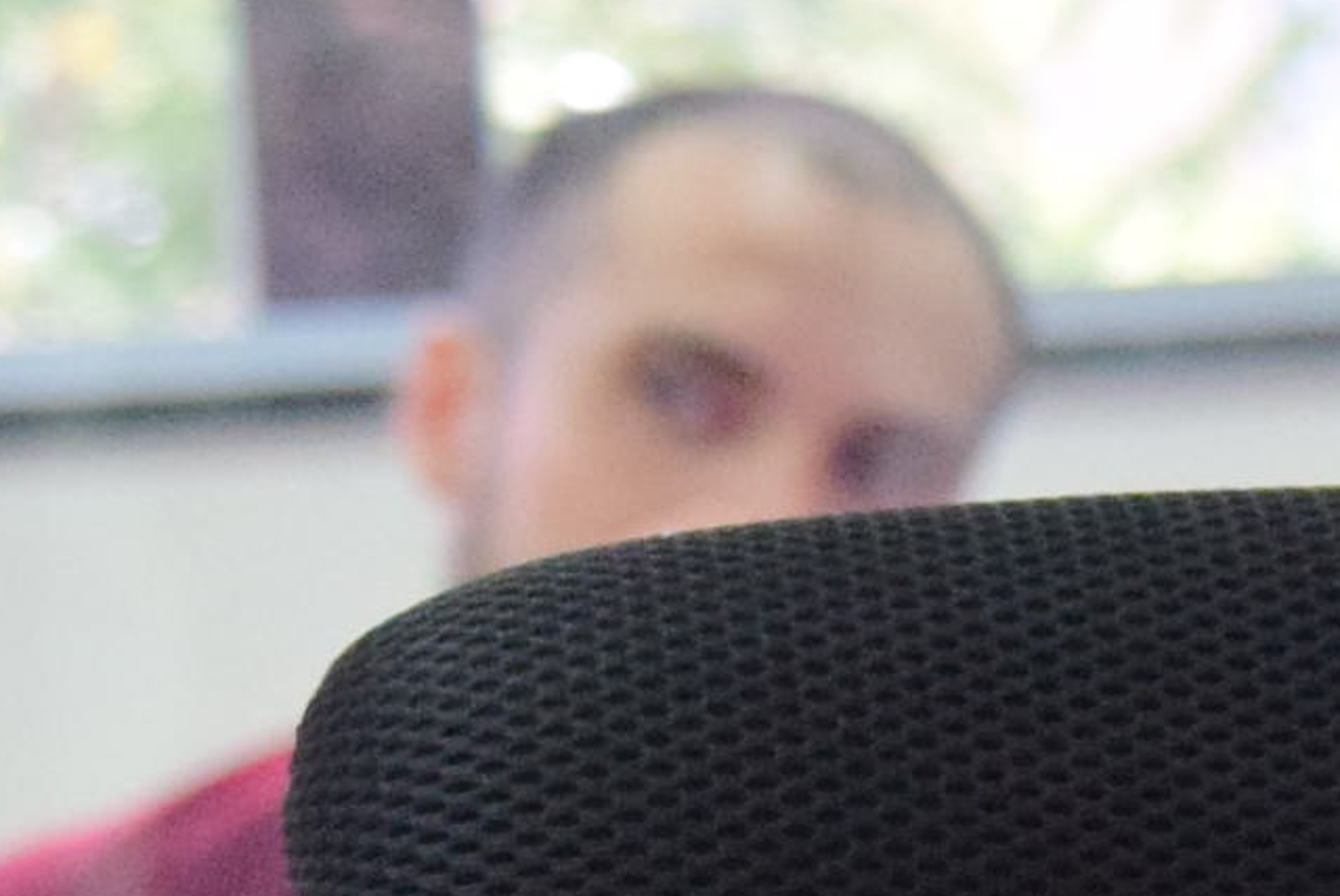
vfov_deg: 3.3
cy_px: 1437
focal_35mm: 422
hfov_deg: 4.8
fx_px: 15718
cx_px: 1952
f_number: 5
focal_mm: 40
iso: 1600
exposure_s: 1/80
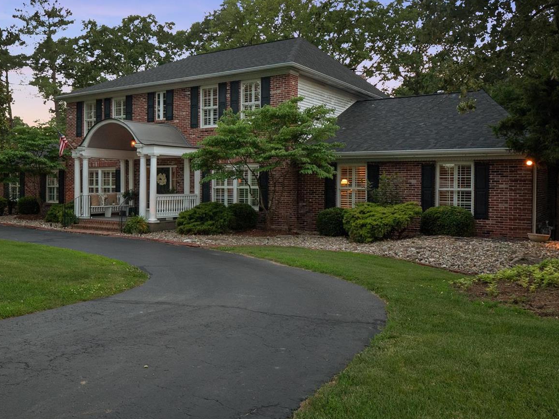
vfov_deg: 44.0
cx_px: 189
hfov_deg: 55.7
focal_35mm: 32
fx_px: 517
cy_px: 177
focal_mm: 12
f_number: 7.1
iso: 400
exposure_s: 1/25
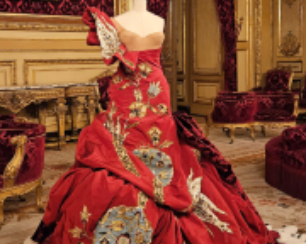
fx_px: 453
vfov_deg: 30.1
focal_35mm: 50
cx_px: 136
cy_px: 93
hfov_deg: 37.3
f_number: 1.8
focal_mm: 5.4
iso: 640
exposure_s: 1/50
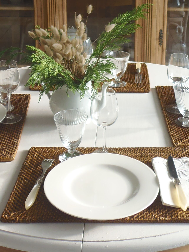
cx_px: 107
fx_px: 437
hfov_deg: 24.4
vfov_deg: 30.9
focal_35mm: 60
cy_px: 33
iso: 64
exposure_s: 1/40
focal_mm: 4.3
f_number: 2.9
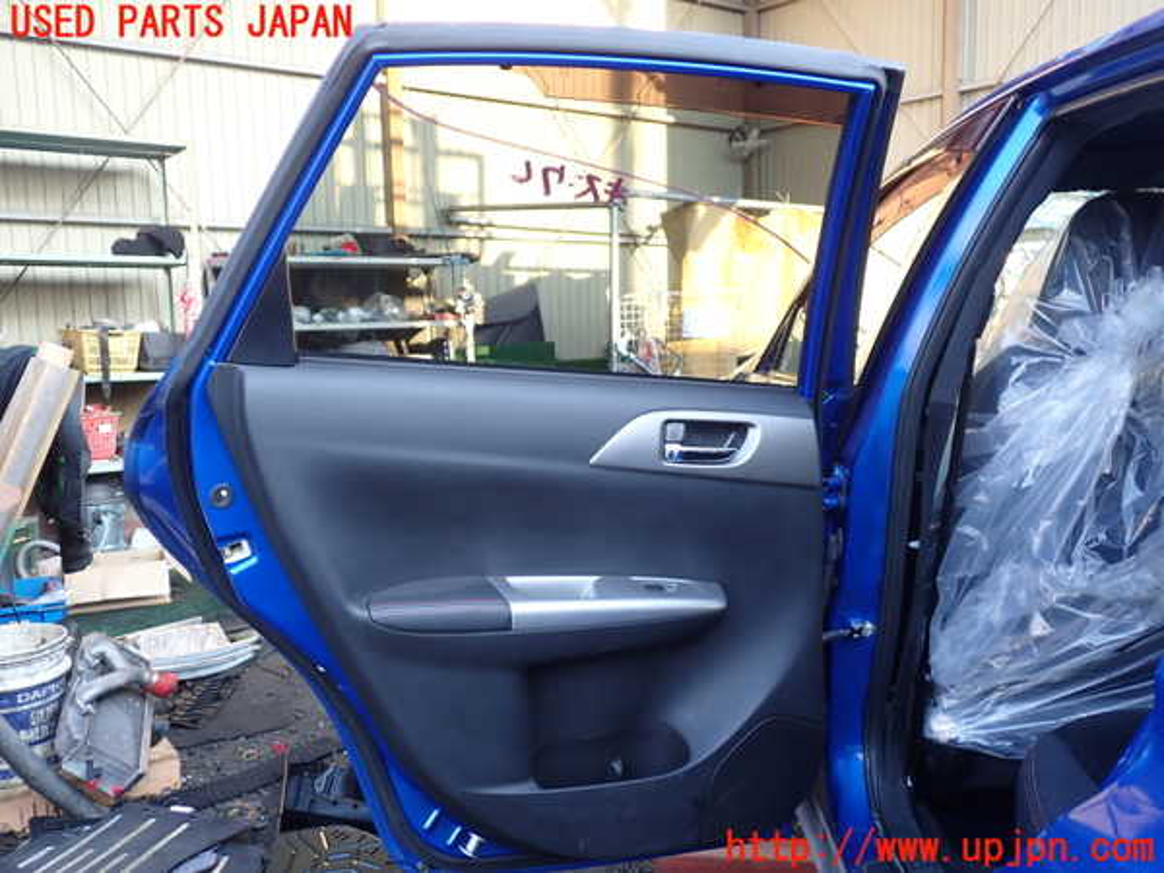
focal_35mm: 30
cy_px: 436
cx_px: 582
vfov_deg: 46.8
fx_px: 1009
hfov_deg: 60.0
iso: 160
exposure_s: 1/60
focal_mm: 5.4
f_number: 2.3
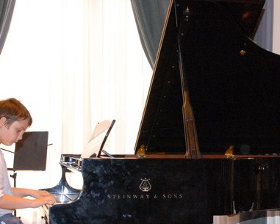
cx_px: 205
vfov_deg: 14.5
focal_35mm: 106
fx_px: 879
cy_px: 166
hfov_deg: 18.0
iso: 1000
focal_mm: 28
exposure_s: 1/90
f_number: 7.1
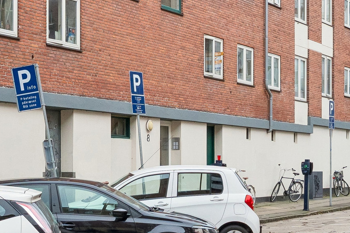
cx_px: 231
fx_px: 923
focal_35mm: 95
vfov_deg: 13.9
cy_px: -54
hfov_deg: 21.4
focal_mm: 18
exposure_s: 1/60
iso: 400
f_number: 7.1
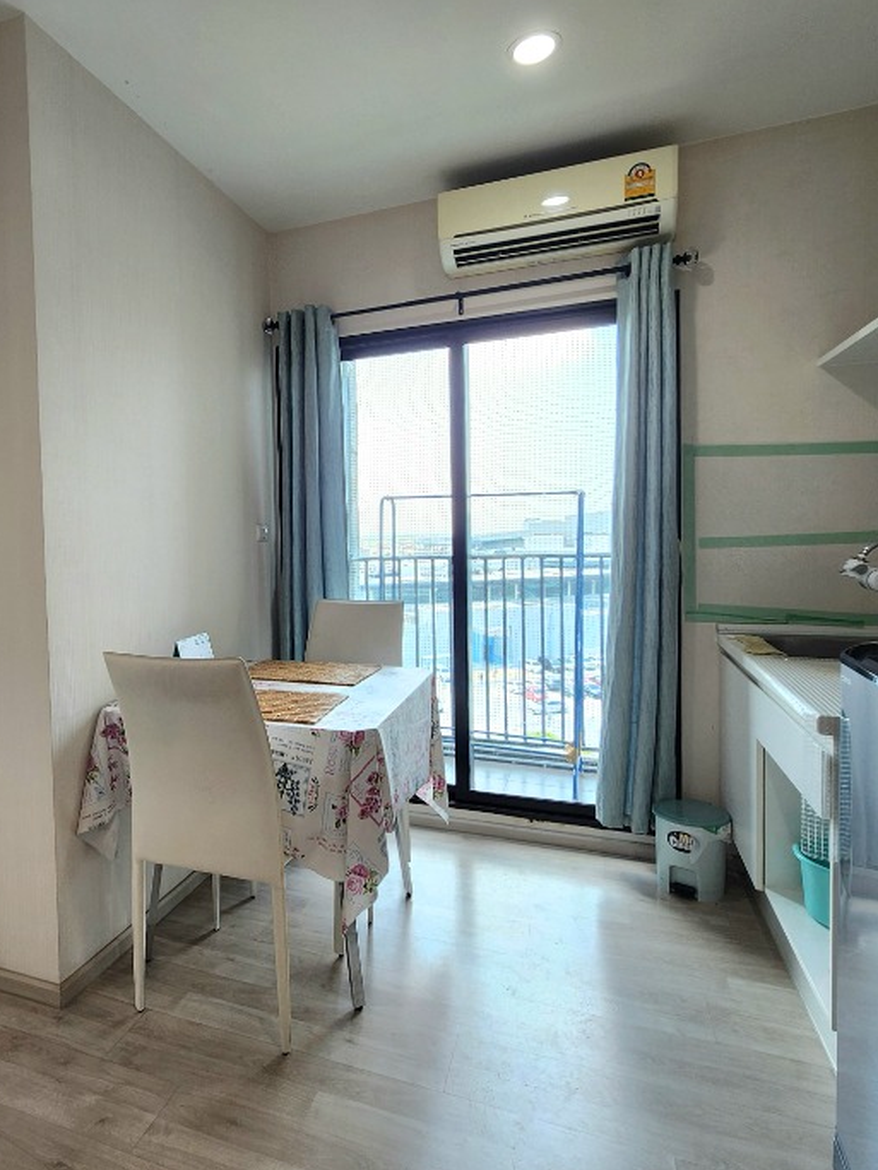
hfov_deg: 66.6
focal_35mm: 19
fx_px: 643
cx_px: 284
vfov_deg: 84.6
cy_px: 571
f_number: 2.2
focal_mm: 2.2
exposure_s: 1/50
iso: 50
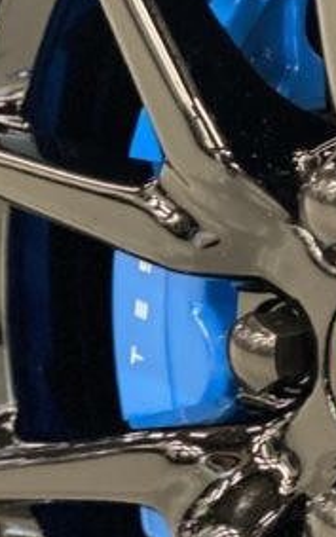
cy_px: 188
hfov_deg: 8.4
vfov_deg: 13.4
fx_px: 2284
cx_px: 165
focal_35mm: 156
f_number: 2
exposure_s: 1/17
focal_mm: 6
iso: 400
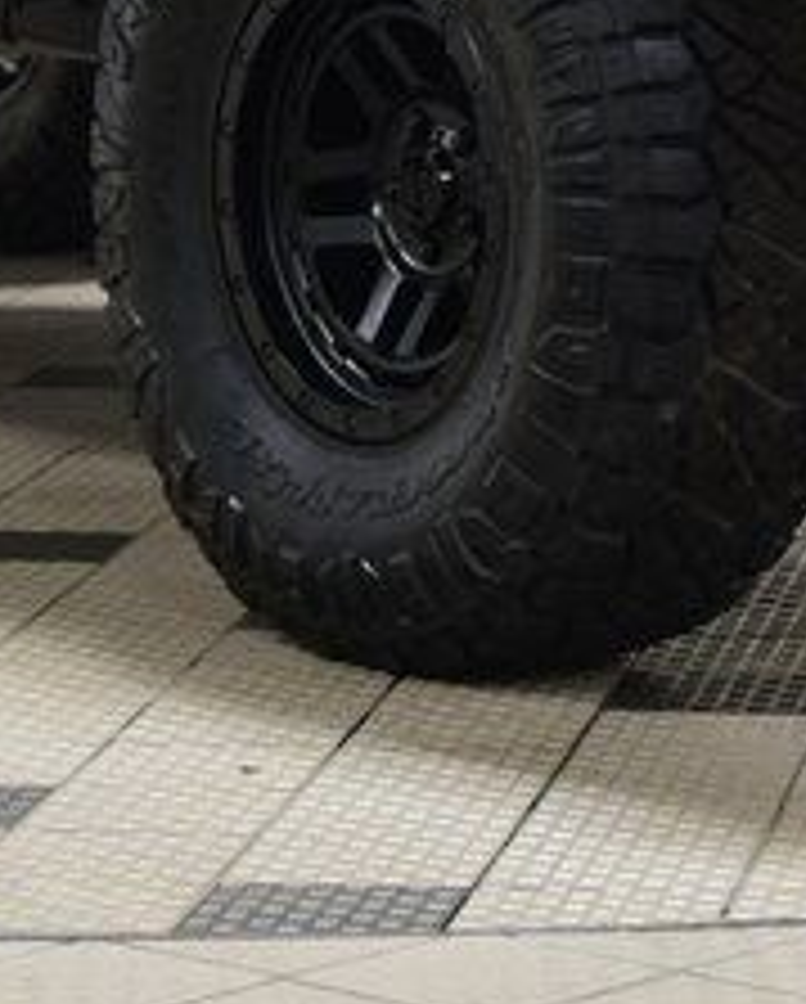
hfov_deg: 6.8
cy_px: -317
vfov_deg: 8.4
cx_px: 680
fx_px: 6730
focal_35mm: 226
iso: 720
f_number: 6.3
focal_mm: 35
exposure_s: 1/15
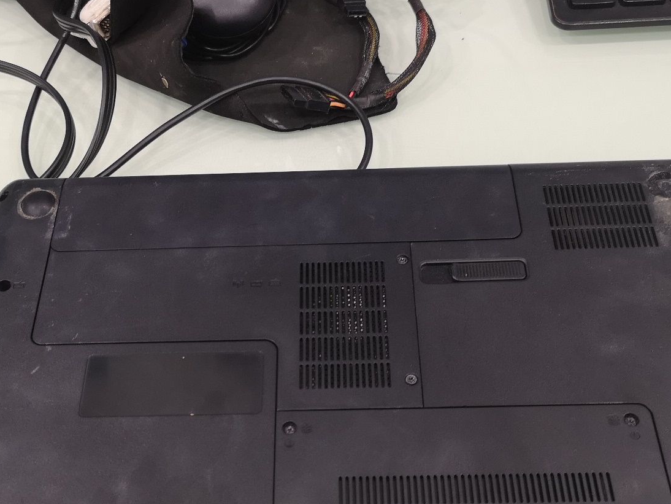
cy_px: 349
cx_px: 307
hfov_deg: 42.0
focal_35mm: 45
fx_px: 872
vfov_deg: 31.8
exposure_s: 1/33.3
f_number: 1.8
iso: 160
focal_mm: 3.95
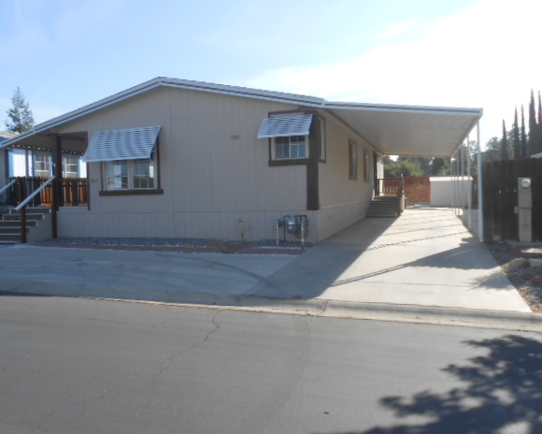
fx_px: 449
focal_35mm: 28
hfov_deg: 62.2
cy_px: 212
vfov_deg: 51.5
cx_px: 263
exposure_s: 1/500
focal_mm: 4.6
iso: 80
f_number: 3.5
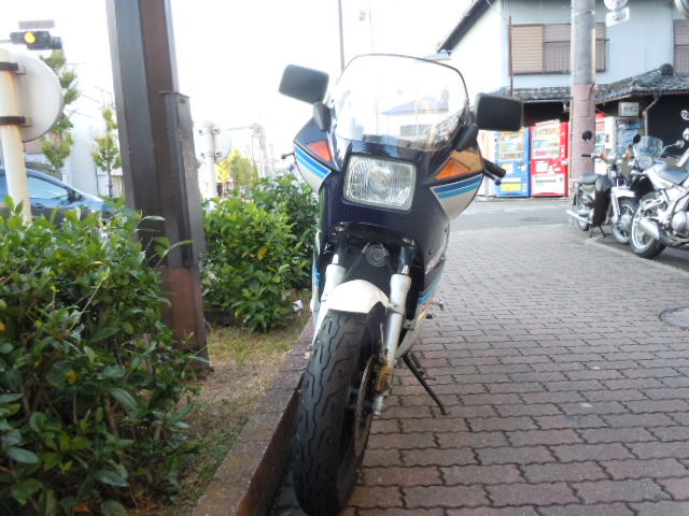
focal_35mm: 28
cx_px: 344
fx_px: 557
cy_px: 258
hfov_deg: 63.4
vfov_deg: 49.7
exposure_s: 1/60
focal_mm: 5
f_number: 3.7
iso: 250
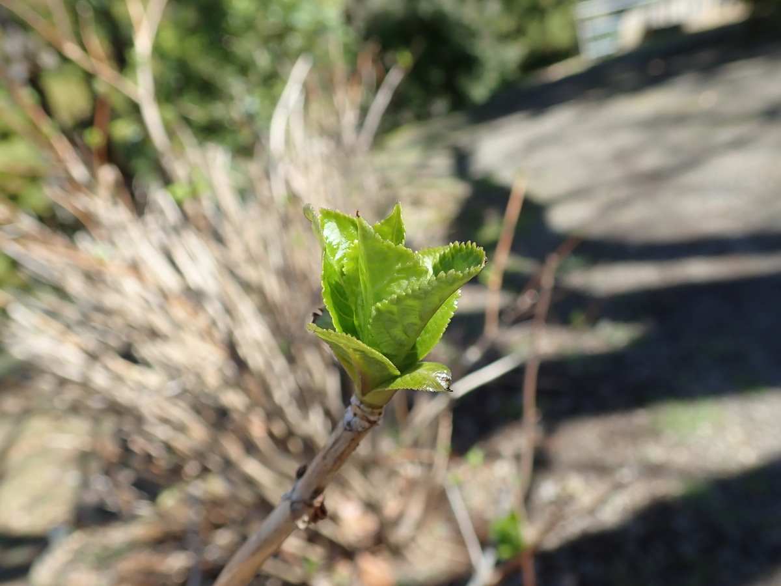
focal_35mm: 30
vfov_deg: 46.8
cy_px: 293
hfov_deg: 60.0
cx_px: 390
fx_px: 677
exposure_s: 1/250
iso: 100
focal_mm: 5.5
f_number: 3.2
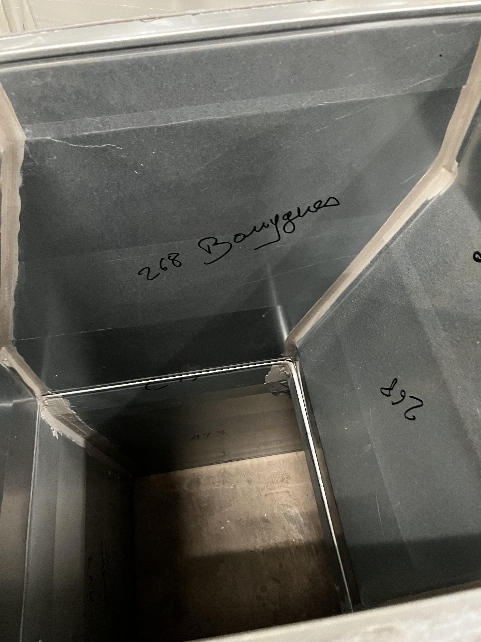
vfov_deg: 67.3
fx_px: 482
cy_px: 321
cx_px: 240
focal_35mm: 26
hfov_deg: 53.1
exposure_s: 1/33
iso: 640
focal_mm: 5.1
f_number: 1.6
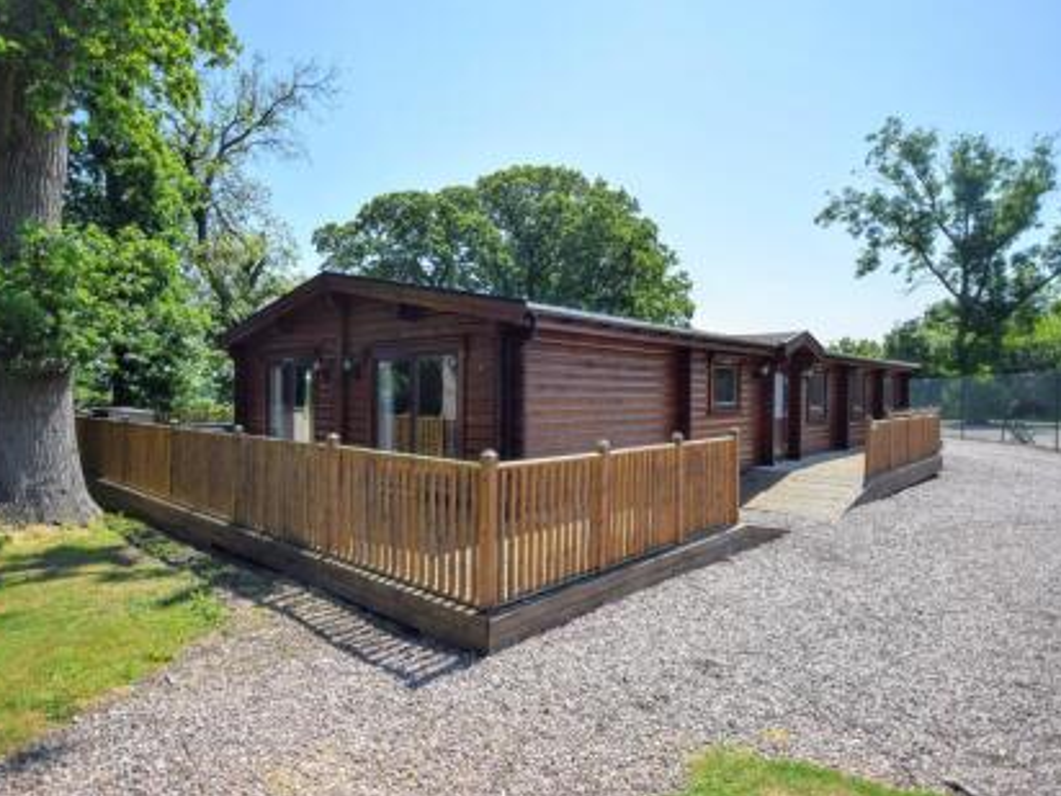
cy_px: 395
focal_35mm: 20
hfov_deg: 81.2
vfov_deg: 66.0
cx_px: 453
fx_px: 613
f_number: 4.5
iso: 100
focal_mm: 12
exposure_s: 1/500
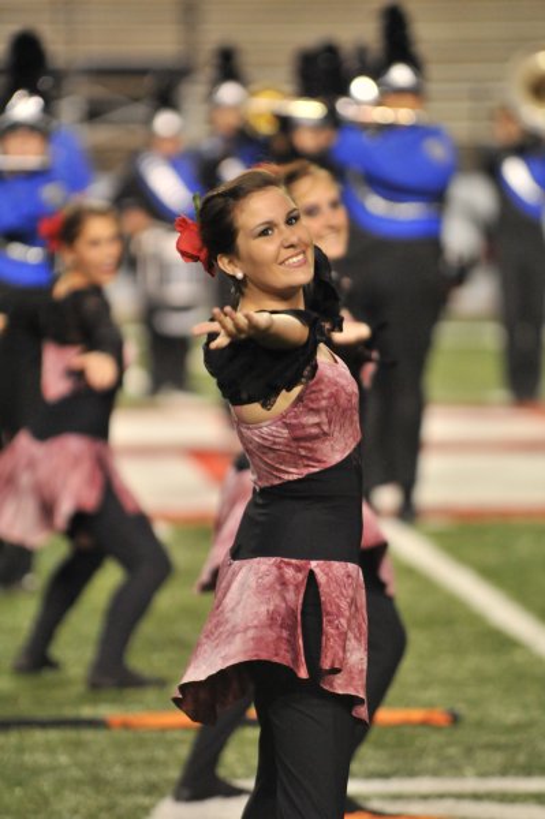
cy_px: 410
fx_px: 6824
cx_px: 272
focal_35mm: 300
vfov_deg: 6.9
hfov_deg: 4.6
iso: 1600
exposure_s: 1/500
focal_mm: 200
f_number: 2.8
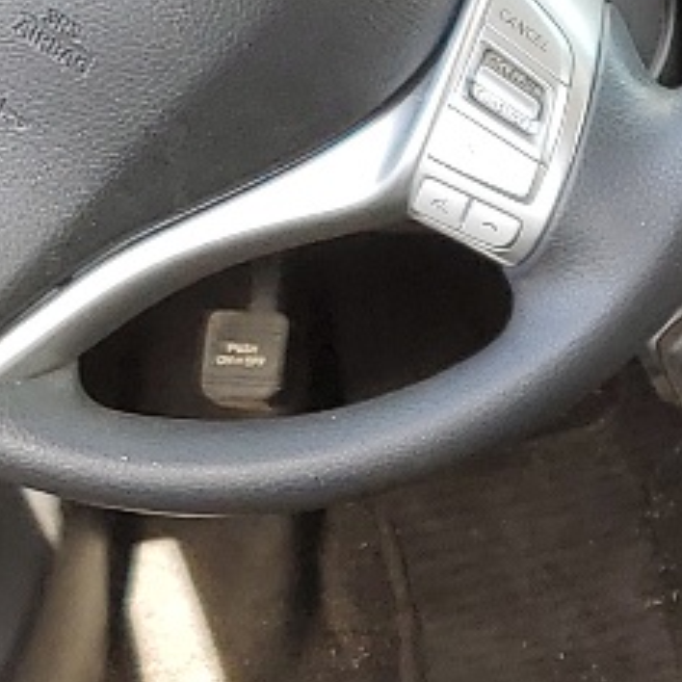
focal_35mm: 156
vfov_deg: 11.1
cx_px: 1352
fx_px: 3477
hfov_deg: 10.3
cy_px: 636
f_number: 1.5
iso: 50
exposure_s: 1/169
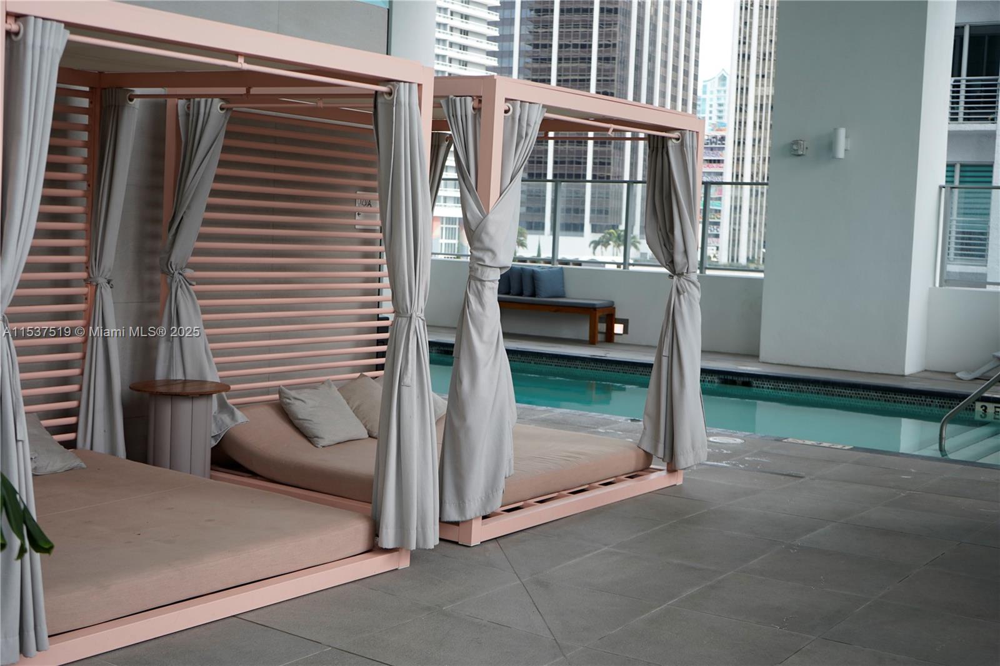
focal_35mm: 46
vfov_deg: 29.2
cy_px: 333
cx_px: 500
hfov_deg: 42.8
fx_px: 1277
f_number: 4.5
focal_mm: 46
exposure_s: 1/160
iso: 100
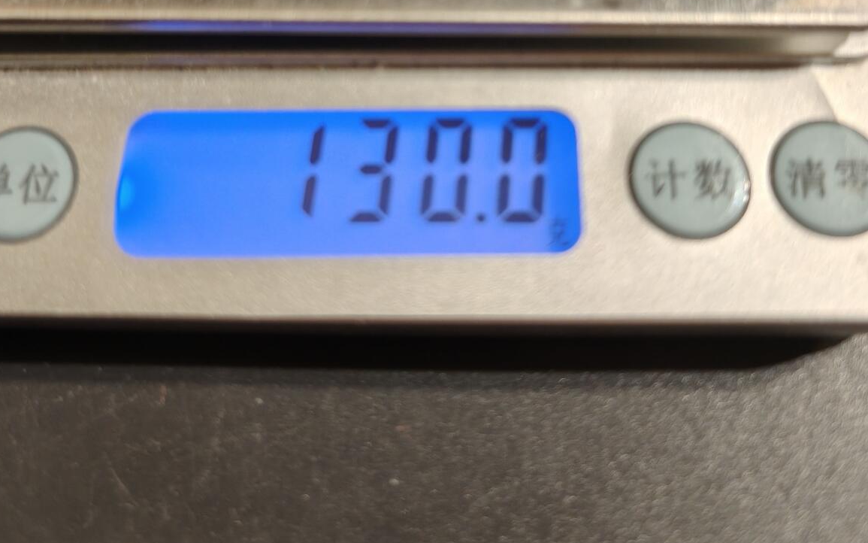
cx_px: 438
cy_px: 64
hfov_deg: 51.5
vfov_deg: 32.1
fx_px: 899
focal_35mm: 38
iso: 160
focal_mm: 6.06
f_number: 1.6
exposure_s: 1/100
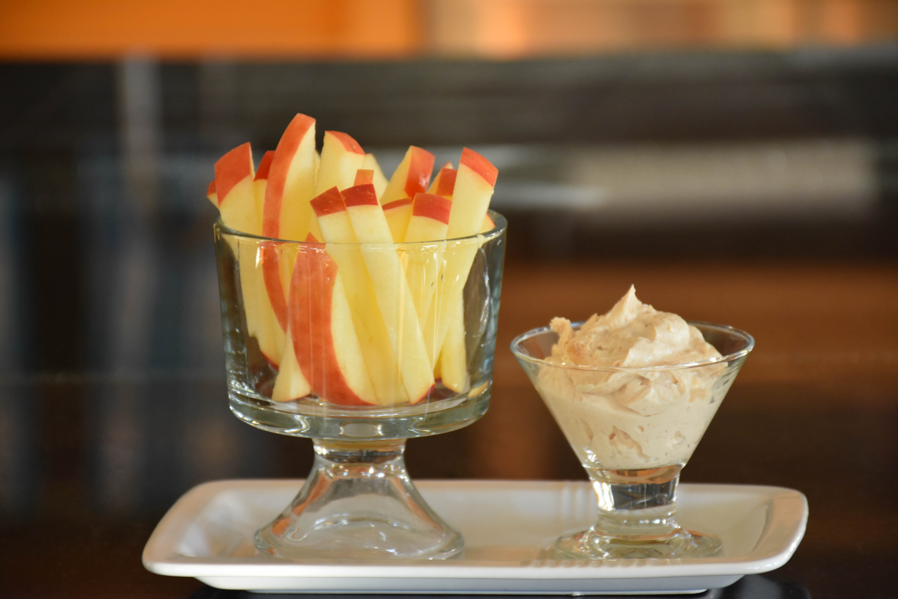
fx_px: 4864
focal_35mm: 195
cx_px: 449
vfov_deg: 7.0
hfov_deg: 10.5
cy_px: 300
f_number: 5.6
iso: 1400
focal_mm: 130
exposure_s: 1/60
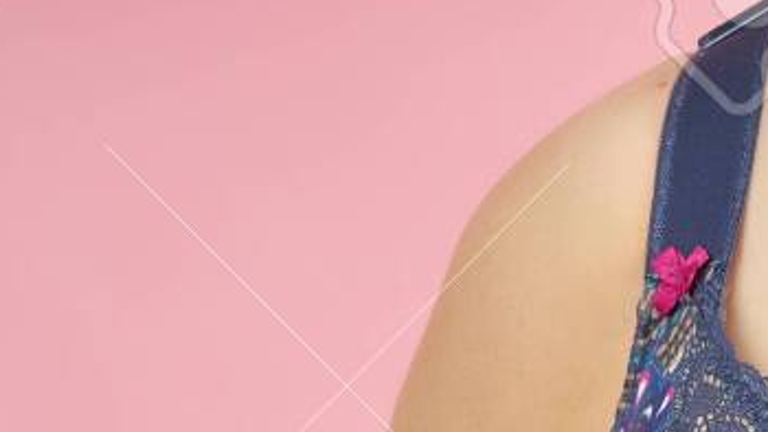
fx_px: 6742
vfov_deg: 3.7
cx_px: 1152
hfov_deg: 6.4
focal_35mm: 331
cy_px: 715
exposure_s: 1/250
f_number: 14
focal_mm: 85
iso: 125
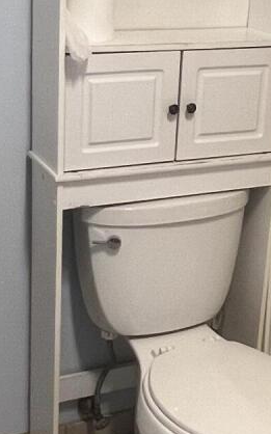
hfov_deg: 19.7
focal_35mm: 66
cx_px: 128
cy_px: 173
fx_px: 780
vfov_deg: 31.0
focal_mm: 1.57
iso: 160
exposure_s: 1/120
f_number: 1.8
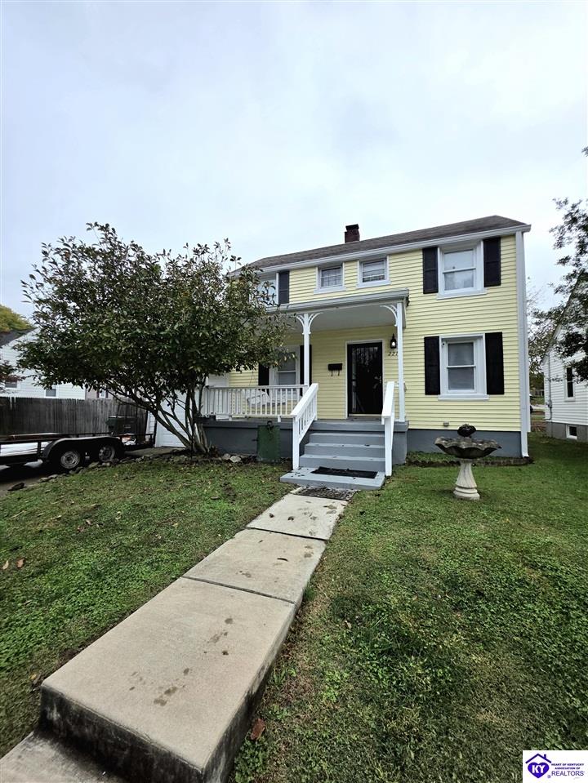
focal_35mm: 13
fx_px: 294
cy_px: 392
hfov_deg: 90.0
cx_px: 294
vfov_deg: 106.2
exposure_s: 1/3333
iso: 40
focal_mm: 2.2
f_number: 1.9
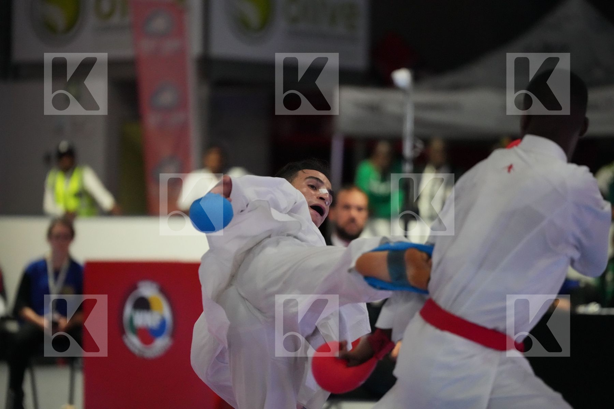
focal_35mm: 171
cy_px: 204
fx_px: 2916
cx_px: 307
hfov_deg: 12.0
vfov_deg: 8.0
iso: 12800
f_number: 2.8
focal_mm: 171
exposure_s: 1/800
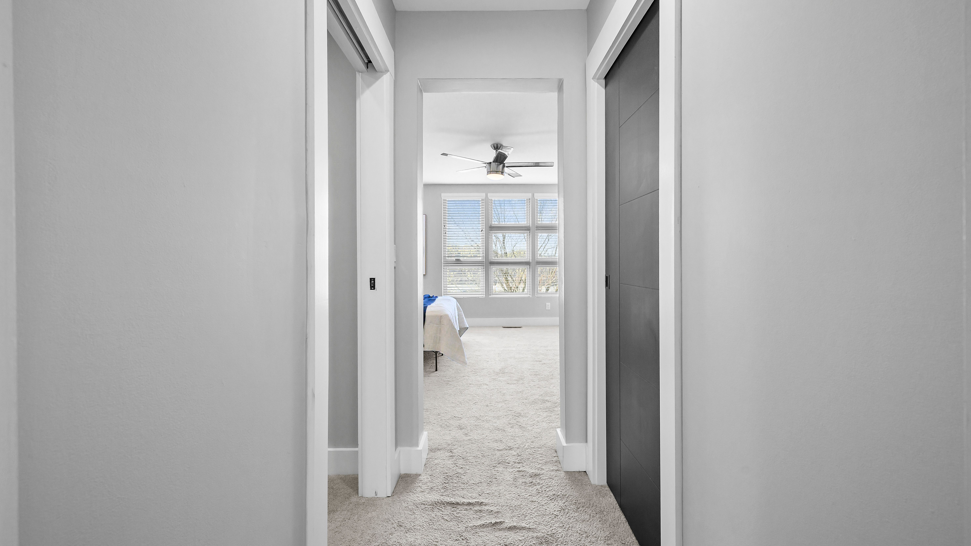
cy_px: 265
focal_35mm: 15
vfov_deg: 70.5
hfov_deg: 103.0
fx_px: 386
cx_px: 491
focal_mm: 14
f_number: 8
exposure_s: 1/10
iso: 400
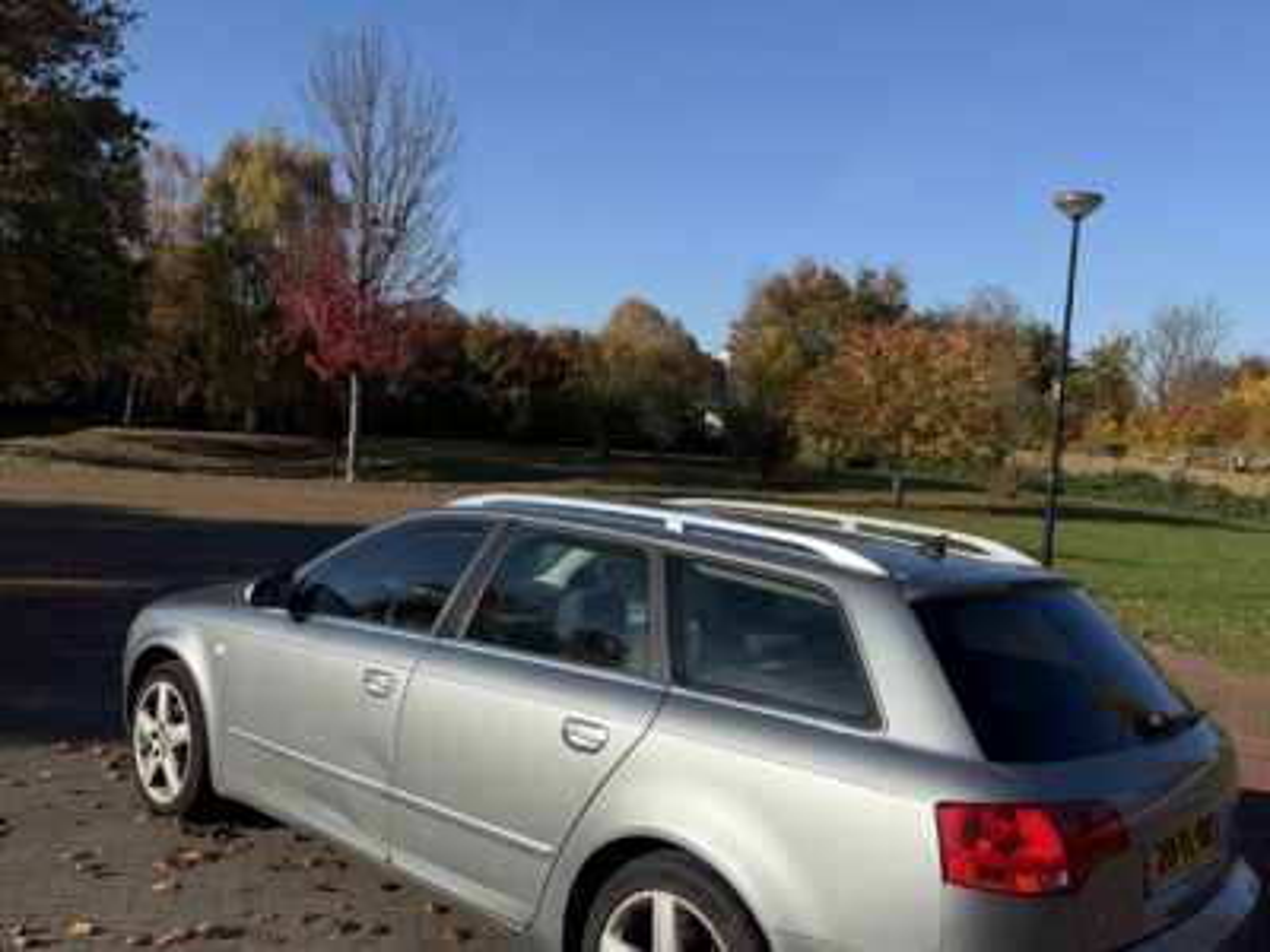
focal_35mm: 24
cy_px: 476
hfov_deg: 71.6
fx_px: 881
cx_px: 635
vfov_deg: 56.8
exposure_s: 1/6711
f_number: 1.78
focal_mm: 6.76
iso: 125
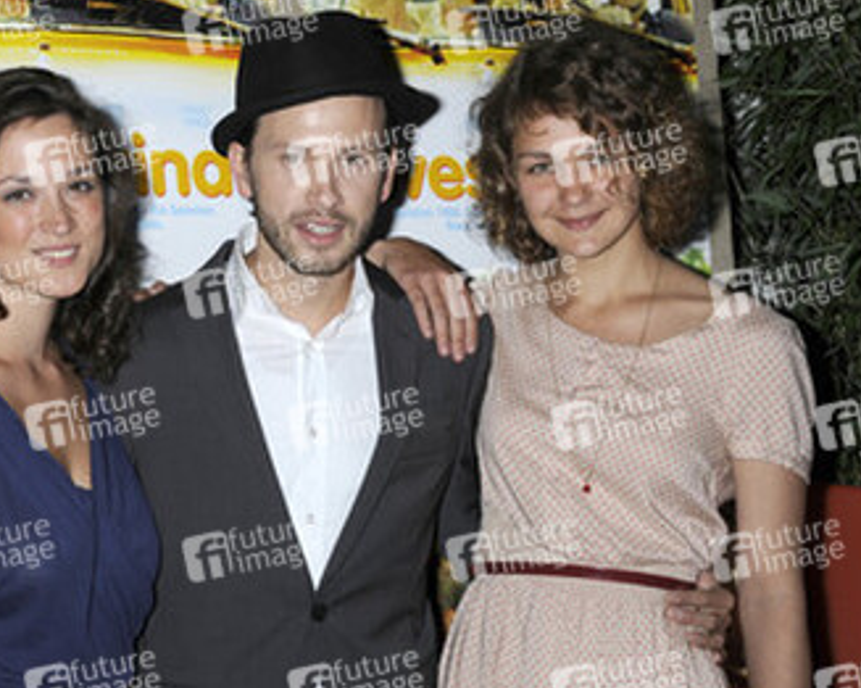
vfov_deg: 15.2
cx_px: 286
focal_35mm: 101
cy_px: 353
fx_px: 2571
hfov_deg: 19.0
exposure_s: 1/200
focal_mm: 78
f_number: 8
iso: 500
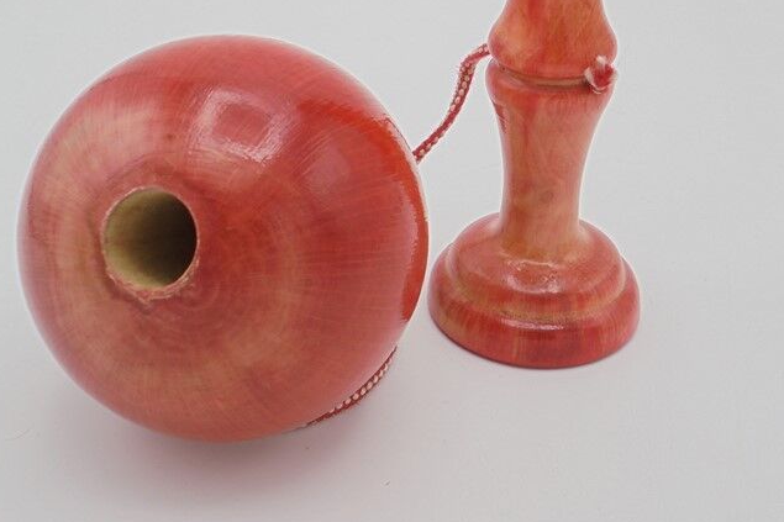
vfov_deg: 23.7
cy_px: 77
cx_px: 402
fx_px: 1219
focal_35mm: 56
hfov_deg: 35.6
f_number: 4.2
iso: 100
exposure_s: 1/160
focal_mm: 6.9
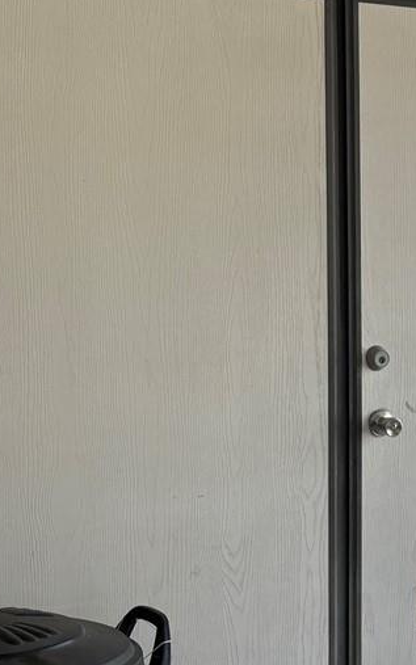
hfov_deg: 14.4
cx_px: 526
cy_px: 446
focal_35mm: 87
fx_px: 1578
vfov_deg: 23.7
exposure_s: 1/1032
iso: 64
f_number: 1.6
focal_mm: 5.96
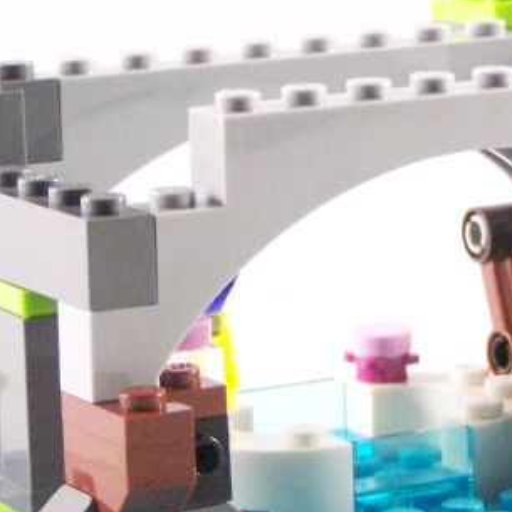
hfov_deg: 8.8
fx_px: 3330
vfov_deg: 8.8
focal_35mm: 199
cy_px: 262
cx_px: 455
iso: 400
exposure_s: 1/60
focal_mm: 11.1
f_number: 3.2
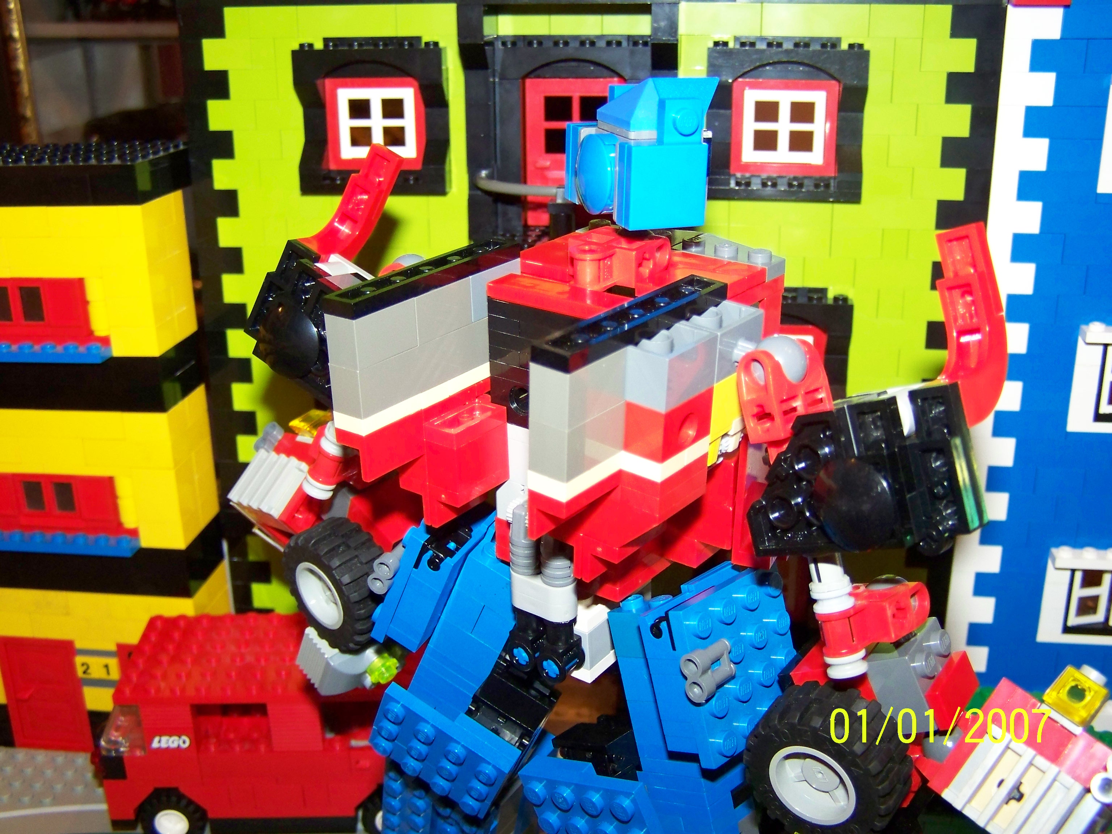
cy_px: 417
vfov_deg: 37.7
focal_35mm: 38
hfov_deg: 49.0
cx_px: 556
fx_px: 1221
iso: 200
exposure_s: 1/30
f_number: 2.8
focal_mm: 6.3
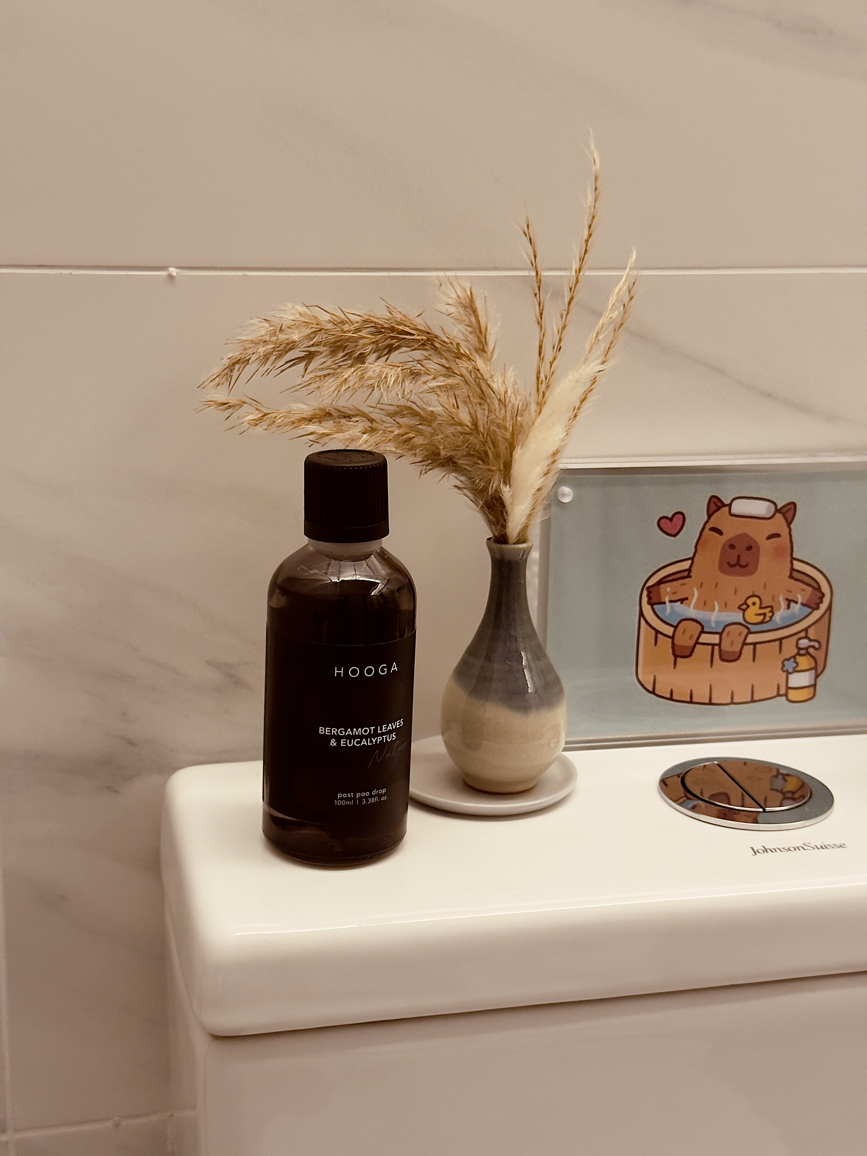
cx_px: 434
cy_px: 578
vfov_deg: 39.7
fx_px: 1603
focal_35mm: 48
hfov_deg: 30.3
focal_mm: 6.76
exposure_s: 1/60
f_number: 1.78
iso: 250
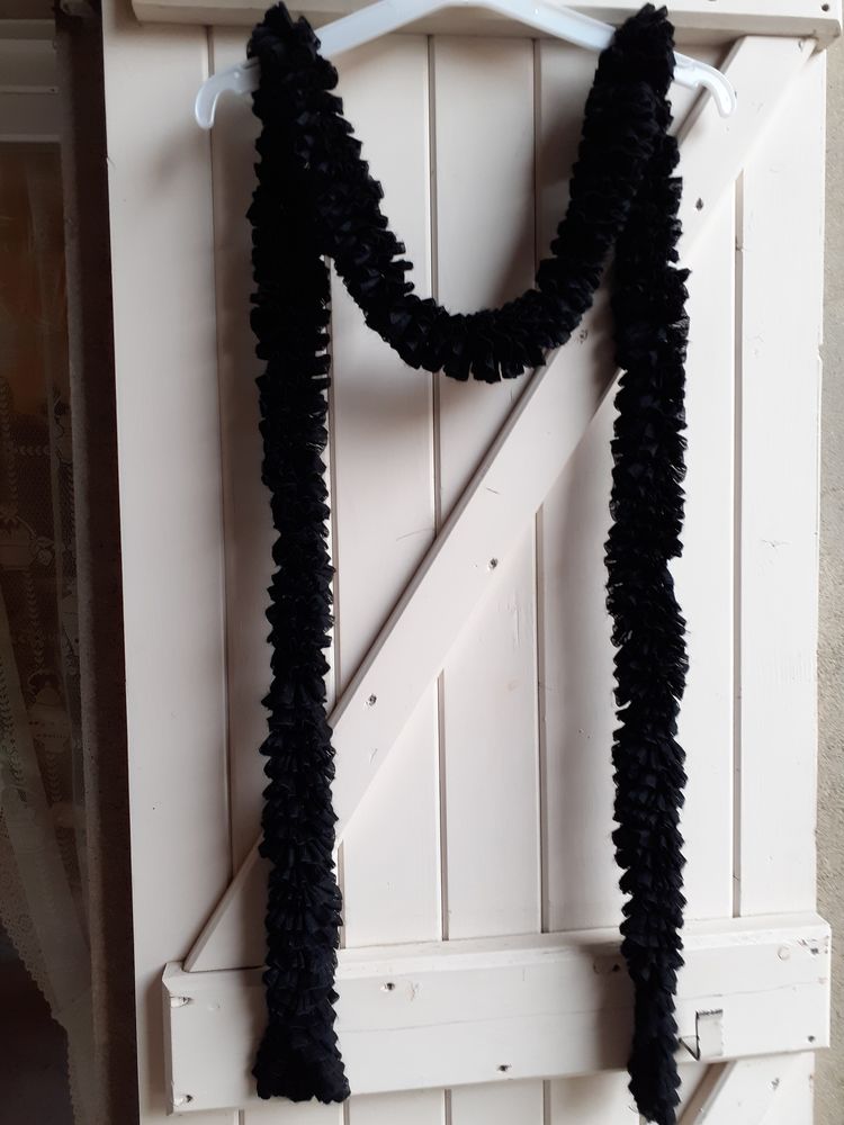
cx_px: 422
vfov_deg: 65.3
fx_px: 878
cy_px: 562
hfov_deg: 51.4
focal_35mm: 27
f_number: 1.9
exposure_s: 1/50
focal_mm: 3.6
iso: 64
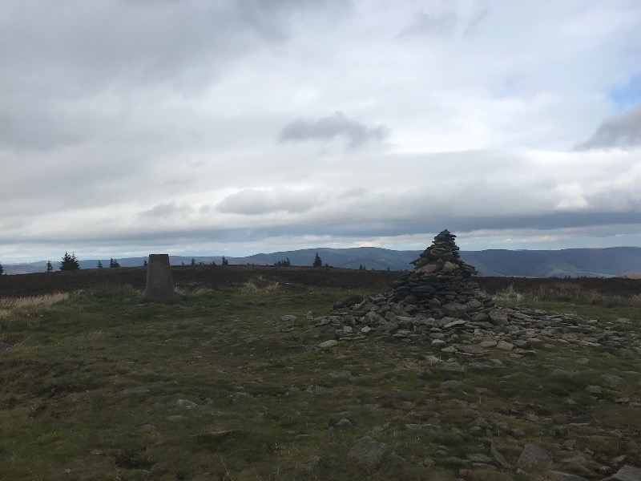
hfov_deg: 63.4
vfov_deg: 49.7
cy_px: 240
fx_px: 518
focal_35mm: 28
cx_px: 320
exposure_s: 1/2336
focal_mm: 3.99
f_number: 1.8
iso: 20
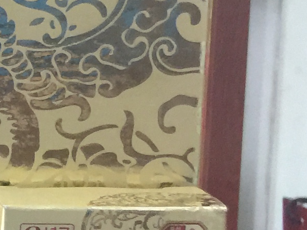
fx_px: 1410
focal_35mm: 159
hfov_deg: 10.7
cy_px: 168
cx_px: -425
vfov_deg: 9.3
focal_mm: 4.15
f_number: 2.2
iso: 100
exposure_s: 1/17
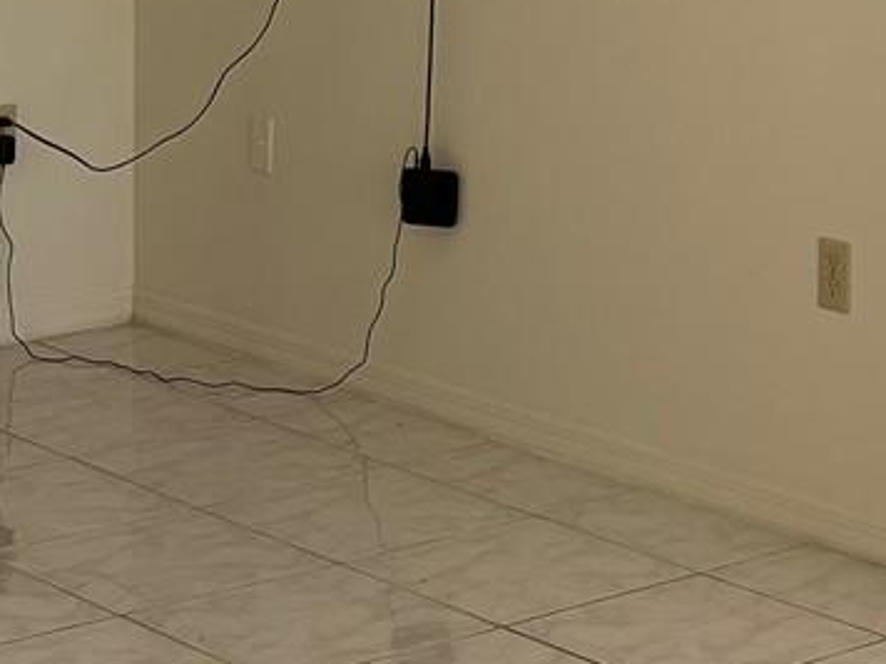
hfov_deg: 16.8
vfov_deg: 12.3
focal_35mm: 117
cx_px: 590
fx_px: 2995
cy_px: -174
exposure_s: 1/273
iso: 40
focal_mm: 5.7
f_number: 1.5
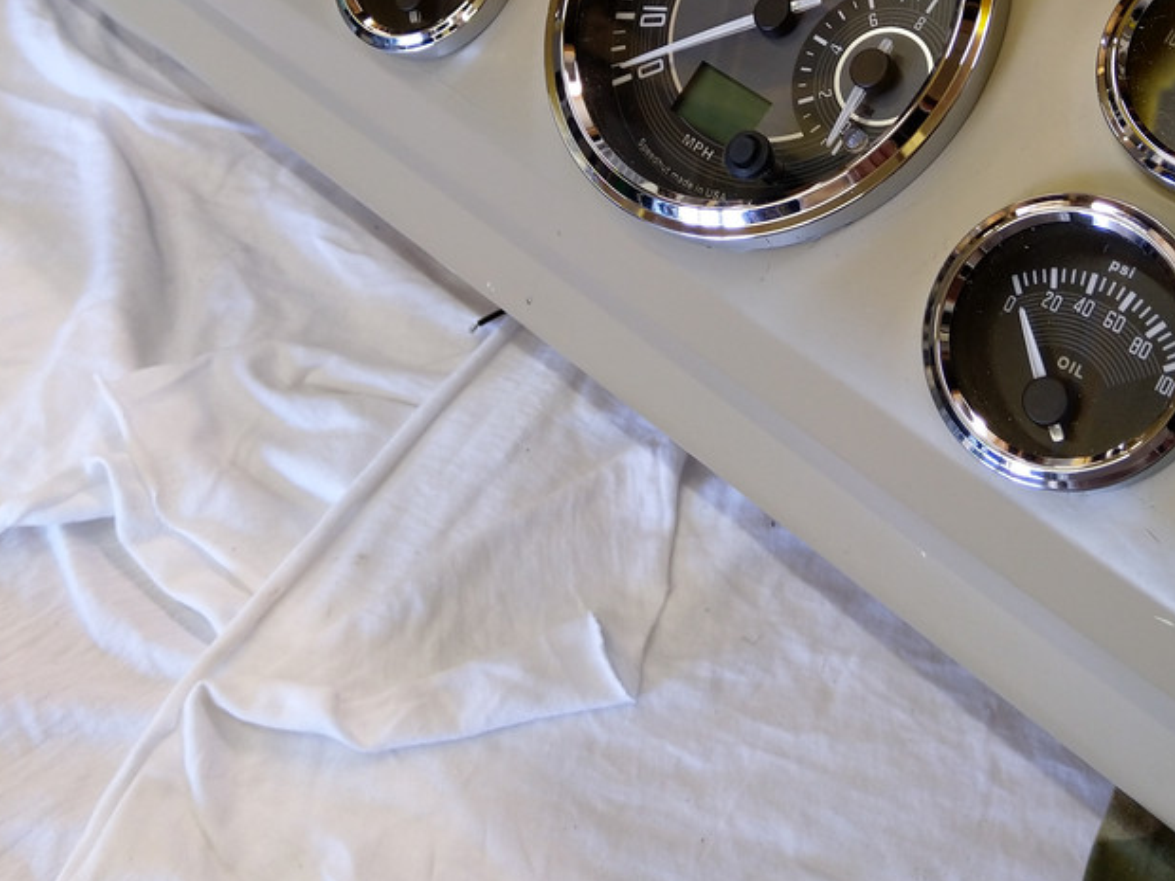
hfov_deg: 43.5
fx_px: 1460
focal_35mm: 43
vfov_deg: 32.5
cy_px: 148
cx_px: 740
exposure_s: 1/50
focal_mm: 4.28
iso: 100
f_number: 1.75
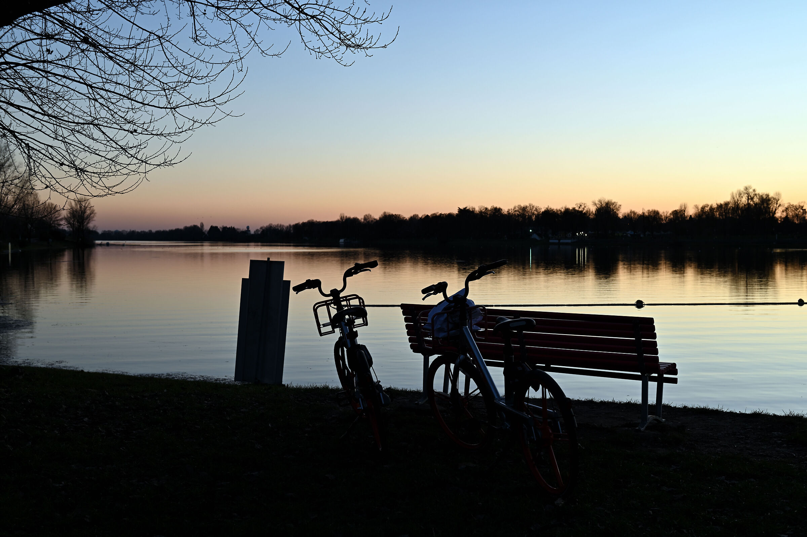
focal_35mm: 44
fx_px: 986
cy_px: 268
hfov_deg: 44.5
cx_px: 404
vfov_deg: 30.5
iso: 100
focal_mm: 44
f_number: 7.1
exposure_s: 1/30
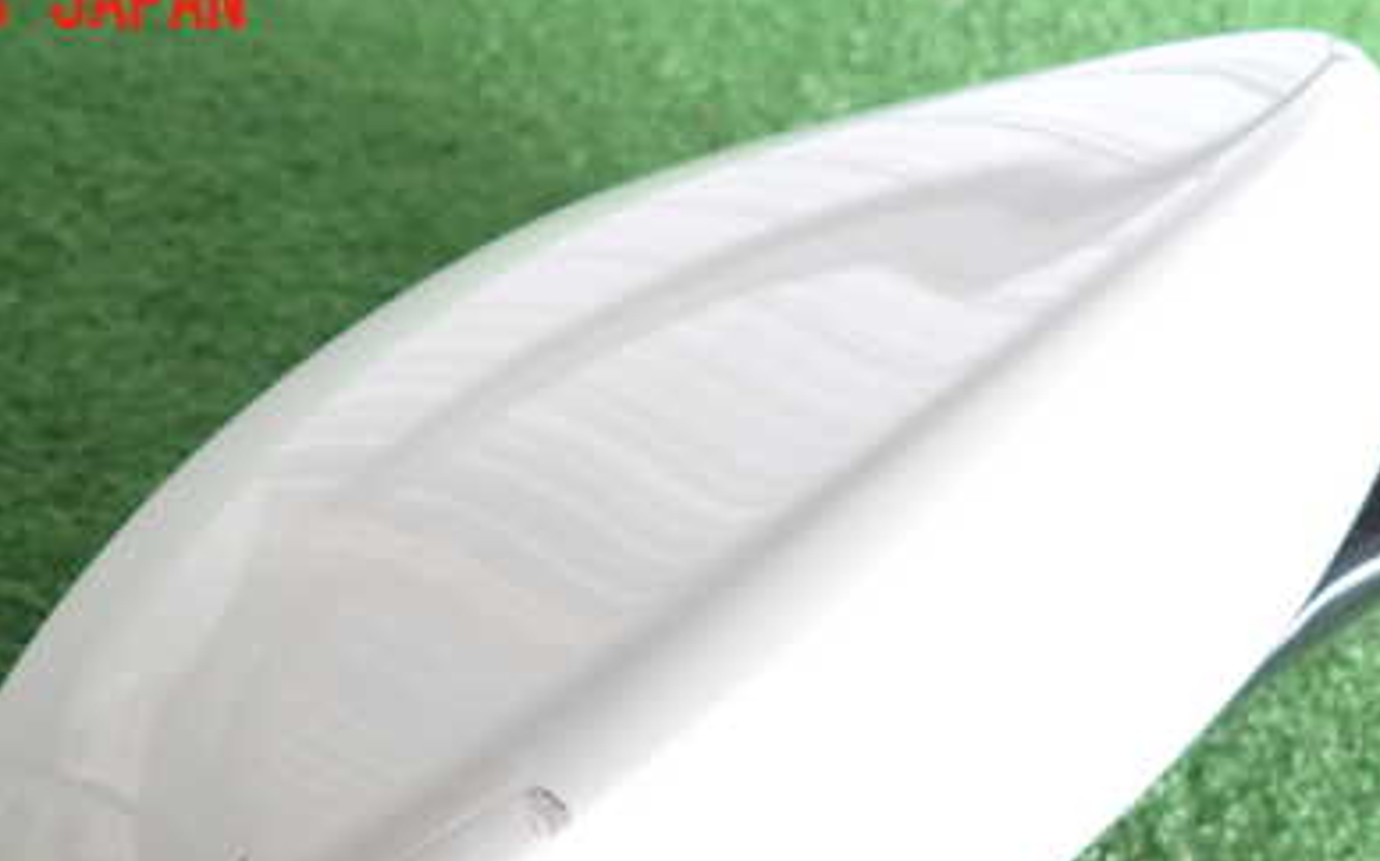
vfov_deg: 30.0
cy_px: 761
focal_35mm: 41
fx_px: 1541
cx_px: 665
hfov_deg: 48.2
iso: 125
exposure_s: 1/60
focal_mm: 4.5
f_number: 2
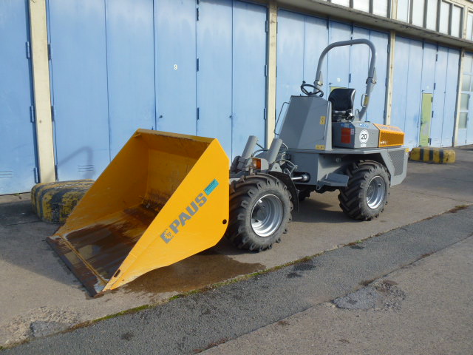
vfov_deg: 49.7
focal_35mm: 28
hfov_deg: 63.4
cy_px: 178
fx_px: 383
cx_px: 236
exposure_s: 1/500
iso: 100
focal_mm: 5
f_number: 3.5
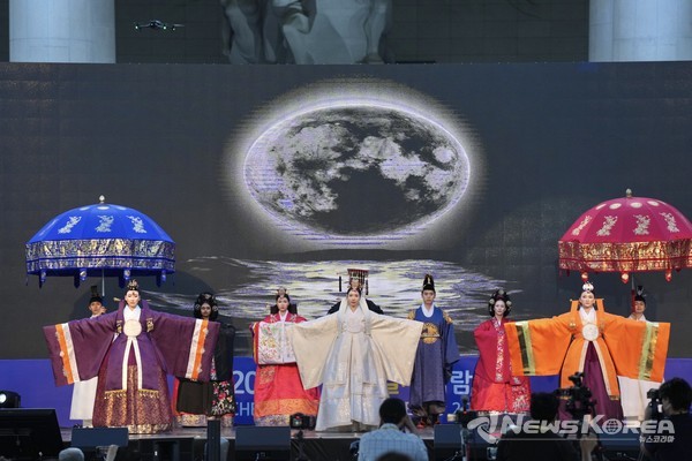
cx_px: 346
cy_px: 230
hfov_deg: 10.3
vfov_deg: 6.9
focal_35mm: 200
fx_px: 3844
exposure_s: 1/320
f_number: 5
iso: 1000
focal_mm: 200
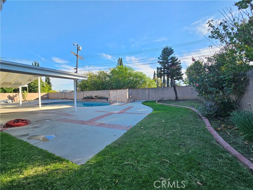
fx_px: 95
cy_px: 95
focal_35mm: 13
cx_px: 126
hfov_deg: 106.2
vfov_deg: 89.9
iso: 50
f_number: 2.2
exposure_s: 1/463
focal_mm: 2.2
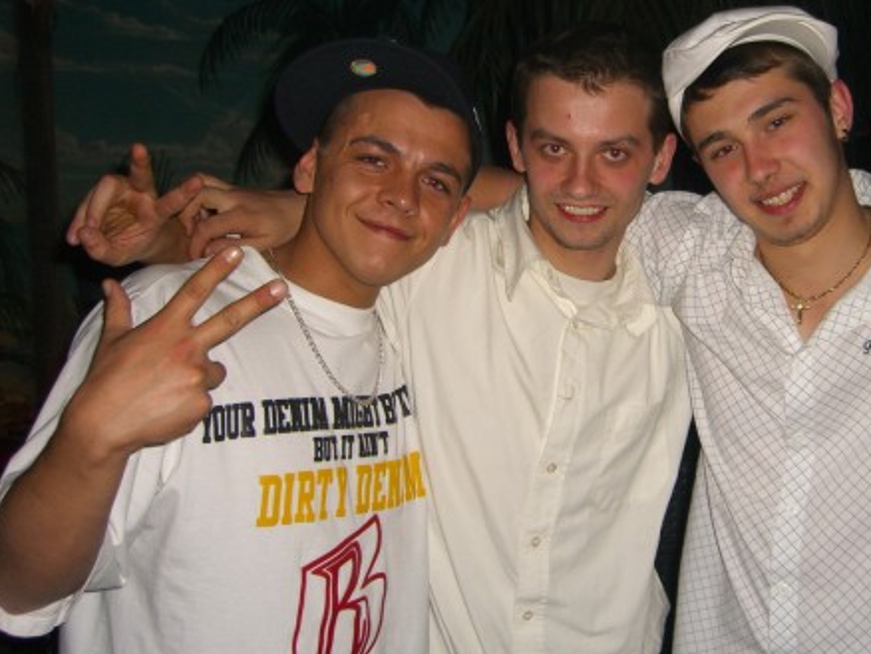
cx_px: 589
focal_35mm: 52
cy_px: 256
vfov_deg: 28.0
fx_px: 1309
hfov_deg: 36.4
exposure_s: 1/60
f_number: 2.8
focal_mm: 7.9
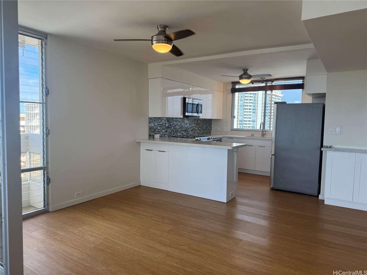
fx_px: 254
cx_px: 184
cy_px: 138
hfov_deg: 71.6
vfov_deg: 56.8
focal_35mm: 24
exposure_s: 1/239
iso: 80
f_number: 1.78
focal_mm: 6.76
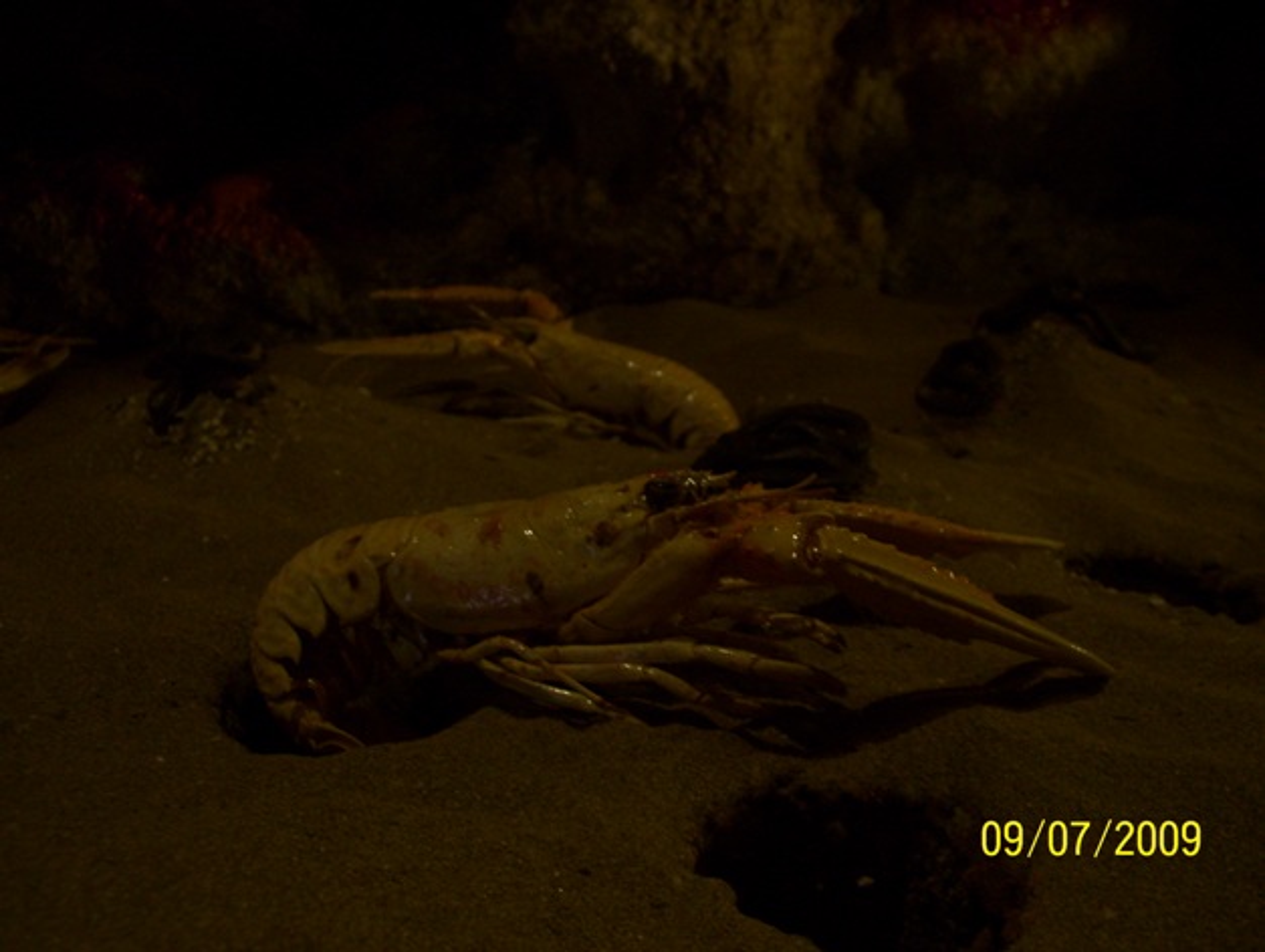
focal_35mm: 36
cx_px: 632
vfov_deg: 39.7
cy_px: 476
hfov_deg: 51.3
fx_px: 1317
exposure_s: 1/8
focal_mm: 6
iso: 160
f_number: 2.7
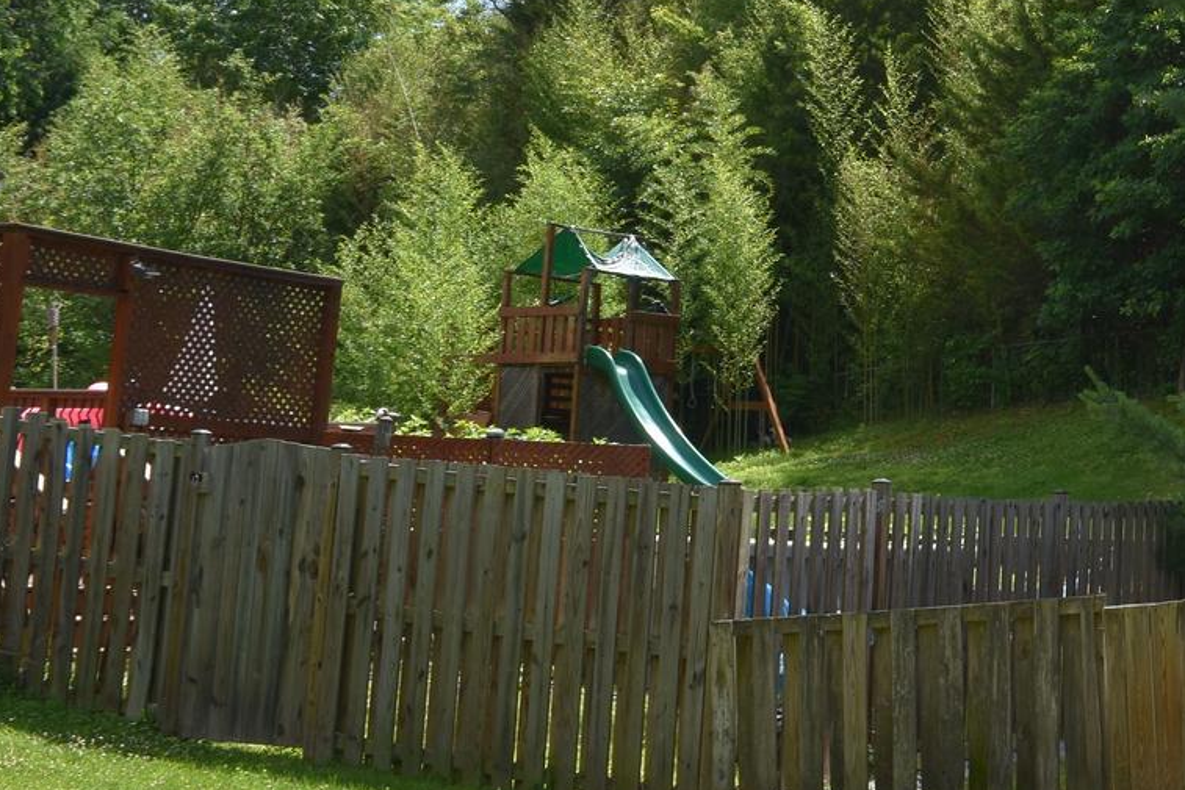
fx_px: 2403
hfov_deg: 24.4
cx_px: 1518
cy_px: 49
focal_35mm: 73
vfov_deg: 18.3
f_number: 8
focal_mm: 18
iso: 100
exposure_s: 1/250
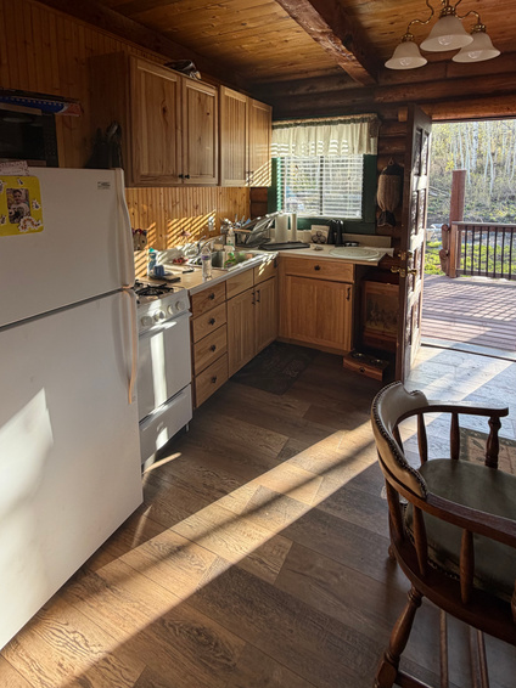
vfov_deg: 82.0
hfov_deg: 68.6
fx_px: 378
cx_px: 270
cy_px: 233
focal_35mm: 19
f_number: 2.2
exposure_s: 1/121
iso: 64
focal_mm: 2.22
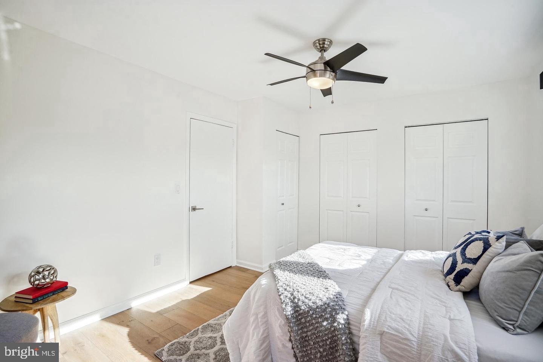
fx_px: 241
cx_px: 272
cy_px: 181
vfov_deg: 73.7
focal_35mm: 16
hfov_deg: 96.7
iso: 500
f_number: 9
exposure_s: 1/320
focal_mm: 16
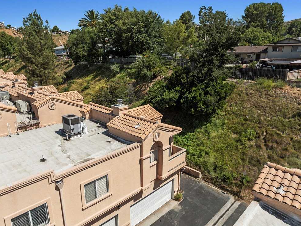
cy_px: 115
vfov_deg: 54.9
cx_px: 145
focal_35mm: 25
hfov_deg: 69.4
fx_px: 217
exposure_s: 1/1000
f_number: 4.5
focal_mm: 12.29
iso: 100
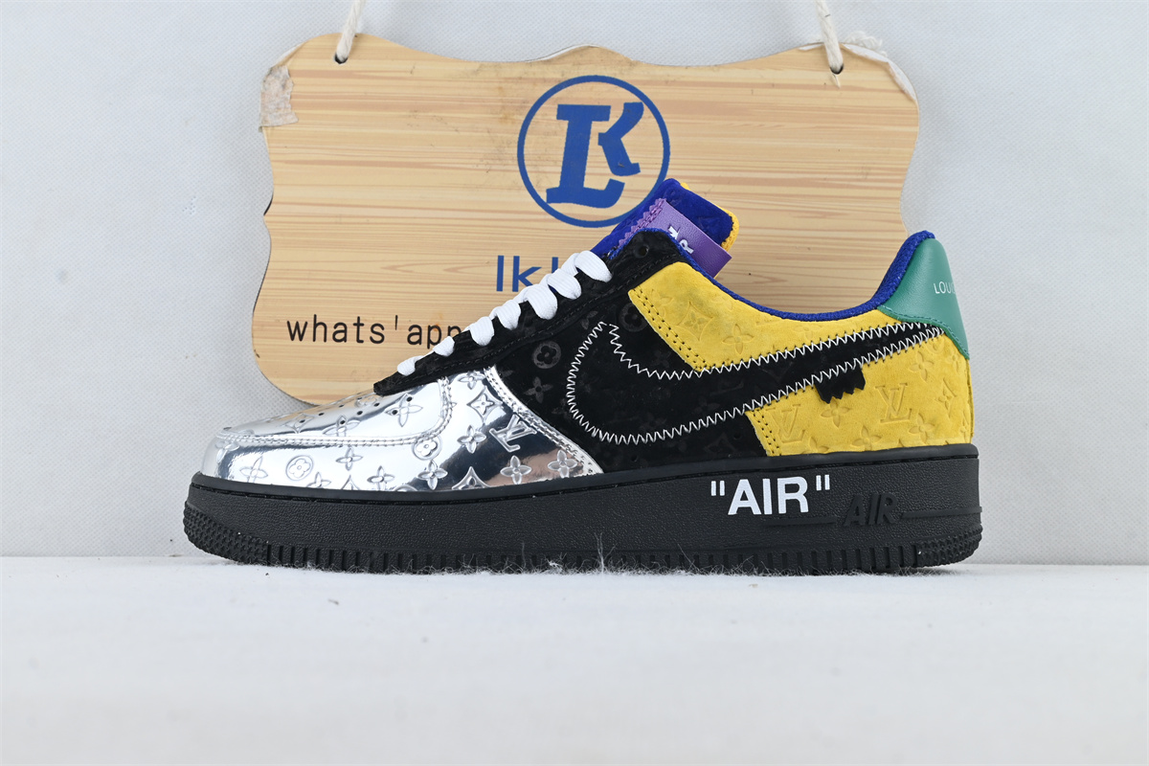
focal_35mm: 45
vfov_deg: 29.9
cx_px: 574
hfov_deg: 43.6
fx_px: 1436
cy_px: 383
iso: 100
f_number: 10
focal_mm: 30
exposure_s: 1/15
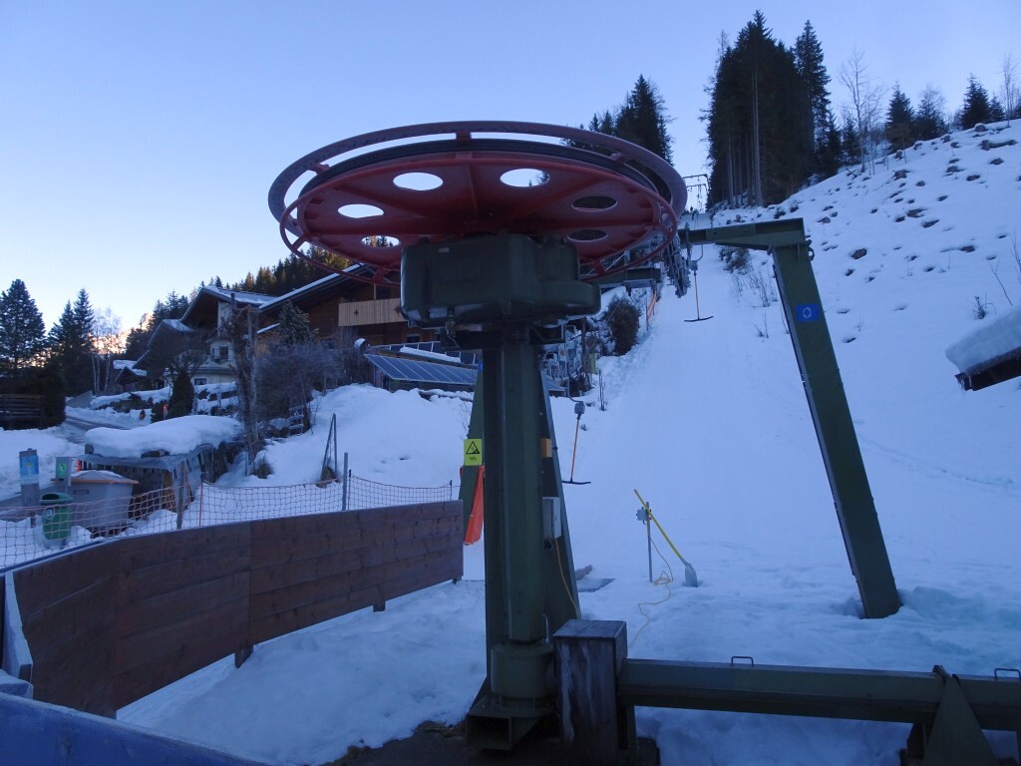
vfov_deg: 56.8
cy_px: 383
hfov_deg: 71.6
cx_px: 510
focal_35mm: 24
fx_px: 708
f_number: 3.5
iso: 80
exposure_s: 1/320
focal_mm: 4.1
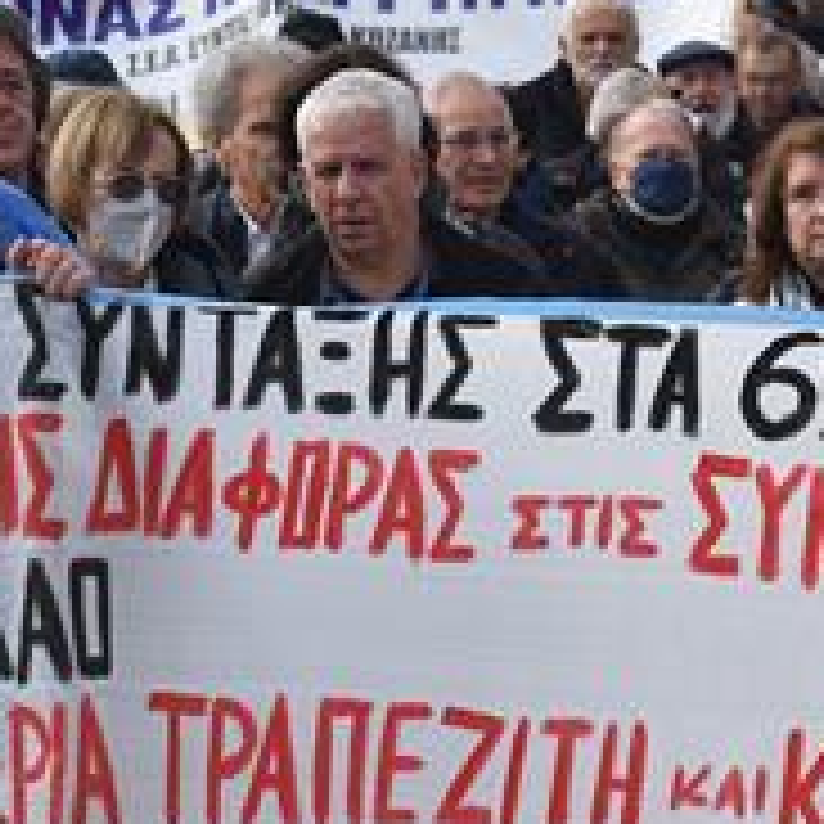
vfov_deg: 3.0
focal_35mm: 585
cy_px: 498
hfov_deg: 3.0
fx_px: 15751
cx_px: 216
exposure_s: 1/250
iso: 140
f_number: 8
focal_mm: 105
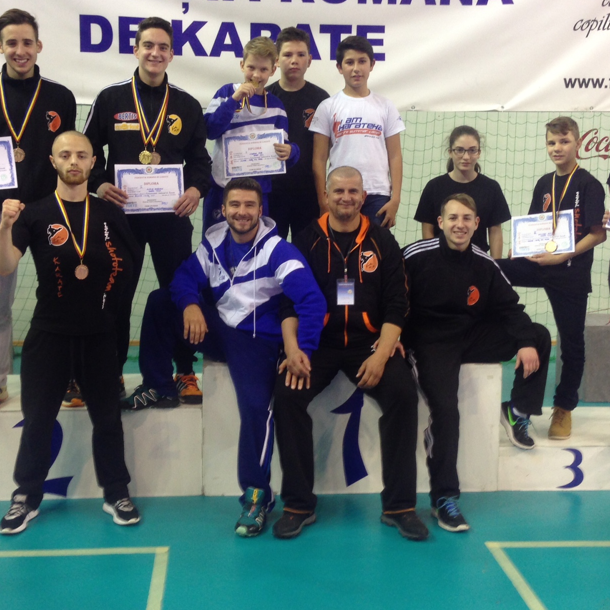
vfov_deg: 34.7
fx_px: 977
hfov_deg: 34.7
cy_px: 277
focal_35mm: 49
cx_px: 282
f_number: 2.4
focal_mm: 4.12
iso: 80
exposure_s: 1/20
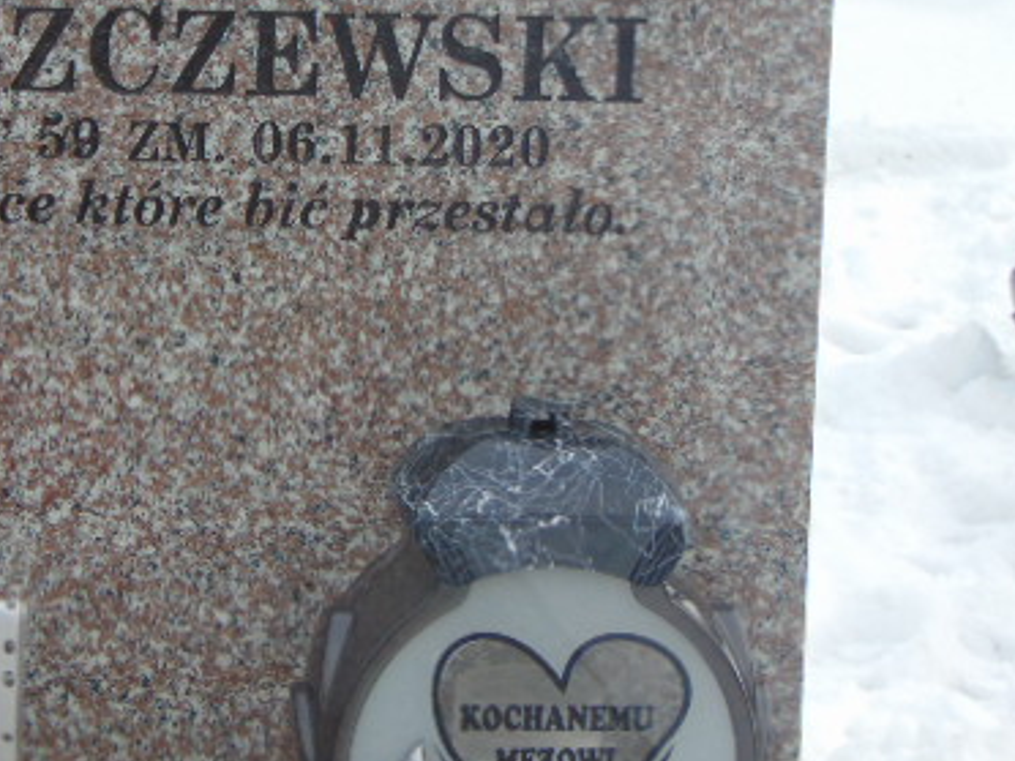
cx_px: 205
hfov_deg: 10.6
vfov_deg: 8.0
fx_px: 5454
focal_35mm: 186
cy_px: 158
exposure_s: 1/400
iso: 80
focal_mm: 19.4
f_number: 3.9
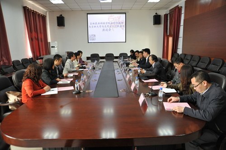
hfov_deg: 73.8
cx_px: 113
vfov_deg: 53.0
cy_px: 75
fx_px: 150
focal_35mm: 24
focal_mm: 24
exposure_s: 1/100
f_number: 5
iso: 2500
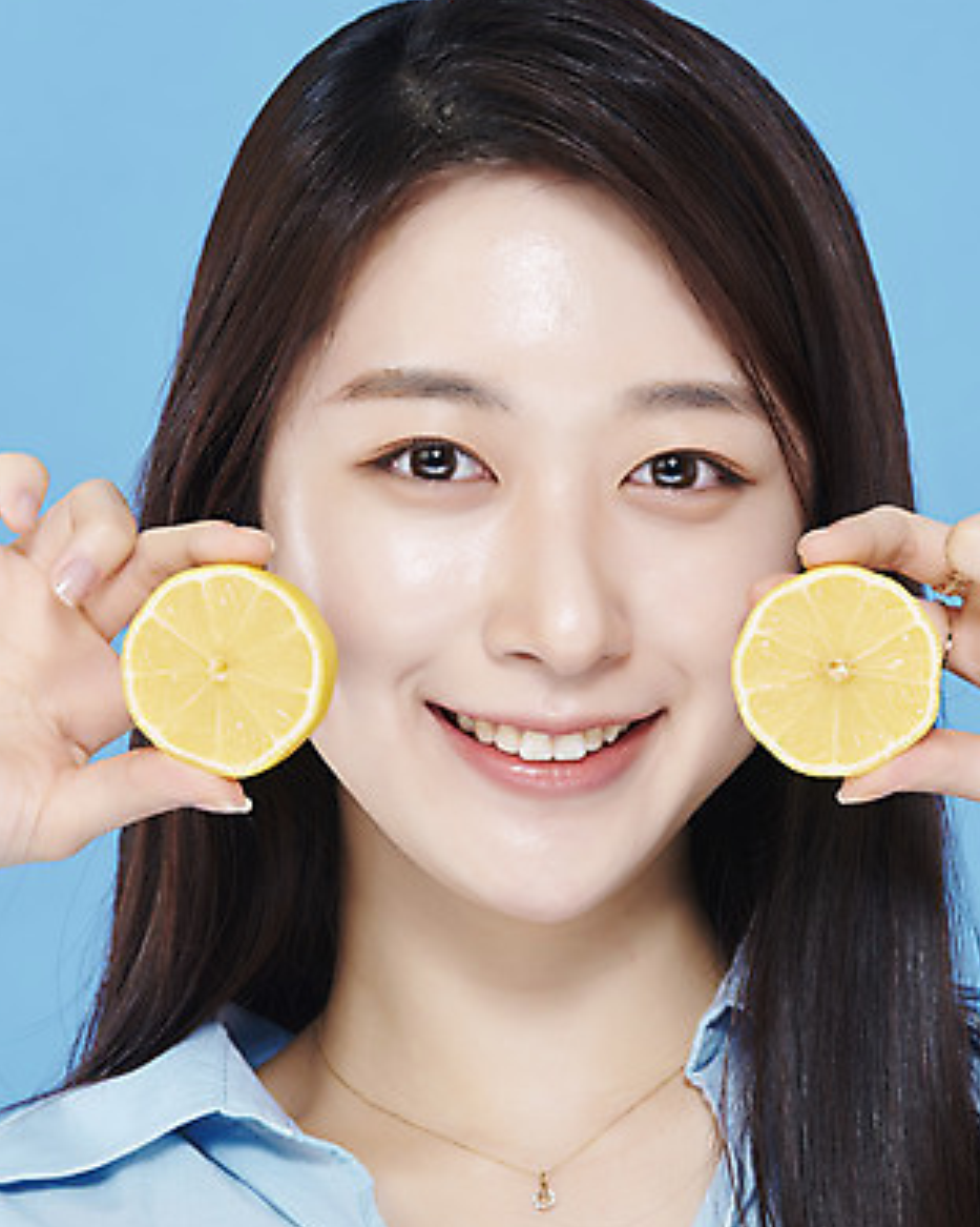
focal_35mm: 152
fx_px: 5513
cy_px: 609
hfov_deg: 10.2
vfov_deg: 12.7
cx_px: 515
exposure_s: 1/125
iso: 64
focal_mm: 105
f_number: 11
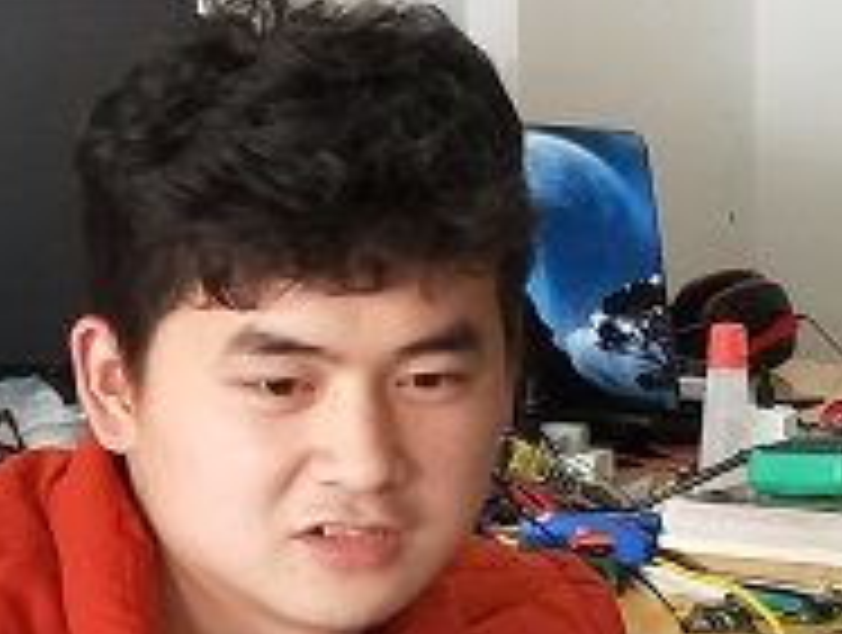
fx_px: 2998
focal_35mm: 123
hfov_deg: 14.9
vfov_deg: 12.1
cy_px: 324
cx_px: 1234
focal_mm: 4.27
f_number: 1.7
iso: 147
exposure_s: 1/50
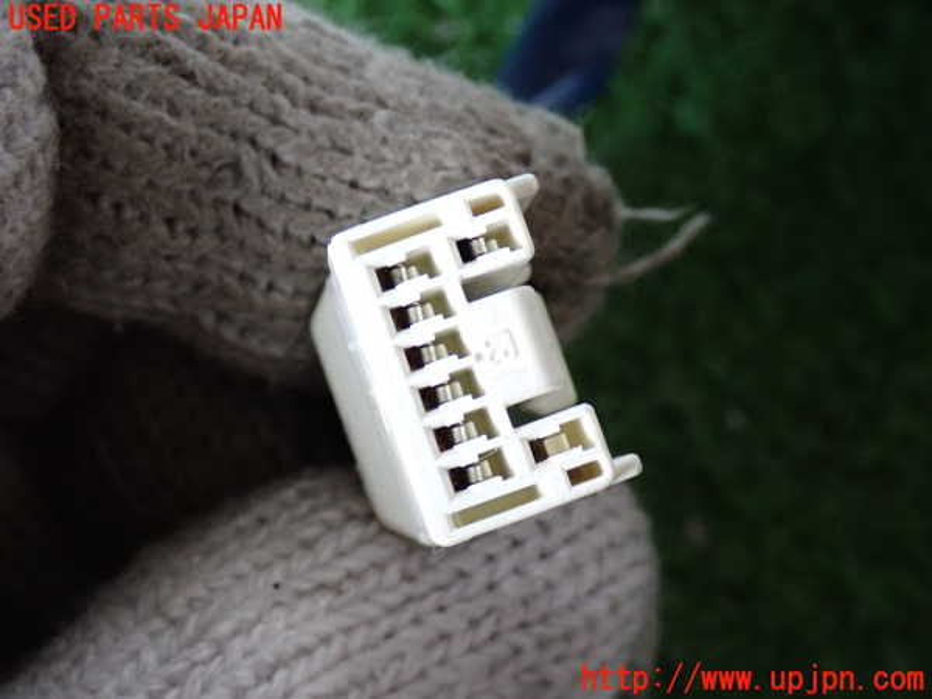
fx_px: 1804
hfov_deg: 29.0
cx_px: 466
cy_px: 350
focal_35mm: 67
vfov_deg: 21.9
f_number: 3.8
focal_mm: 11.88
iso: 800
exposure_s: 1/25
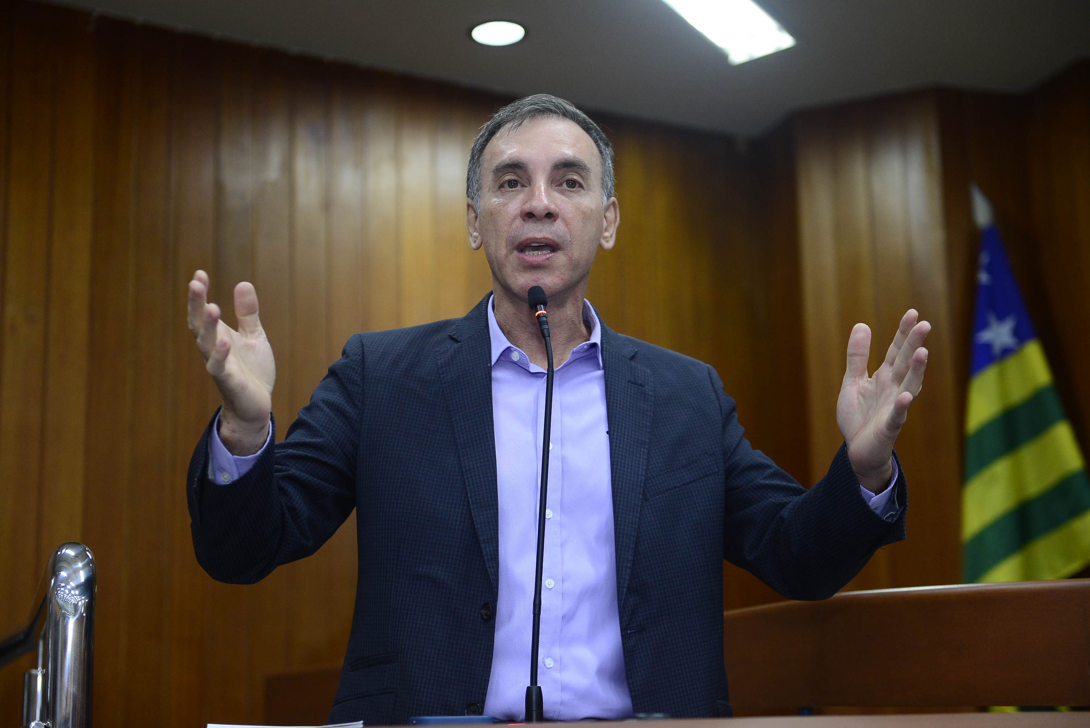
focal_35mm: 62
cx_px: 545
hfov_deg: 32.4
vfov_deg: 21.9
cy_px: 364
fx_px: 1878
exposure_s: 1/125
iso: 1600
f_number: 4.5
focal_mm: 62
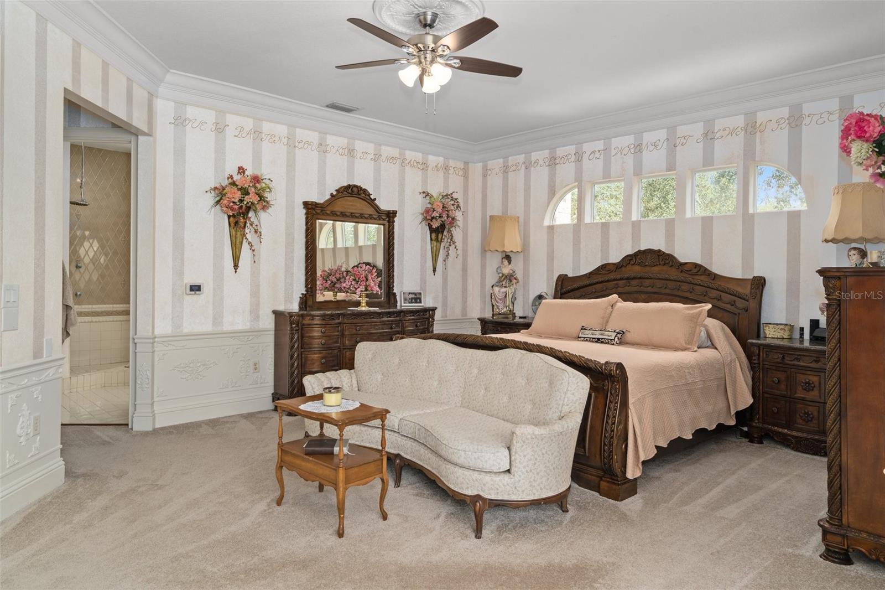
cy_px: 295
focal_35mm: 23
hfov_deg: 76.1
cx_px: 442
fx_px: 565
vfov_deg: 55.1
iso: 320
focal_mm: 23
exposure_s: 1/4
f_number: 8
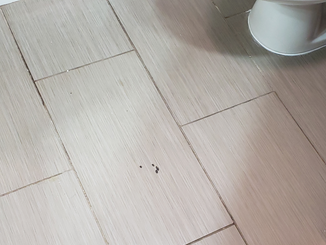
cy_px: 145
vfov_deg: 45.2
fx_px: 292
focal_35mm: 31
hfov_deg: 58.3
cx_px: 178
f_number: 2.4
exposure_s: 1/40
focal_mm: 4.3
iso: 250
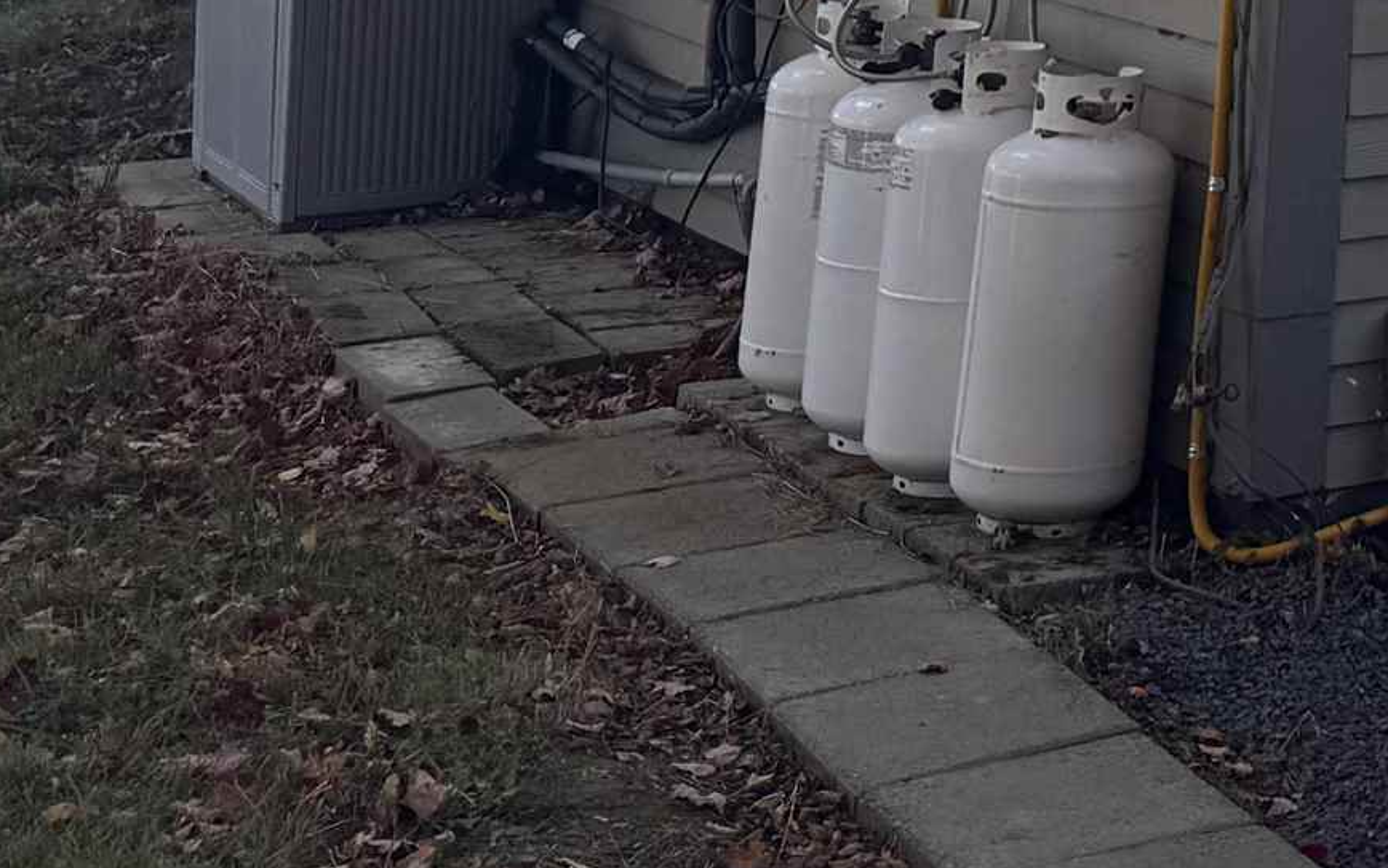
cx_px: 2363
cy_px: -729
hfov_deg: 18.8
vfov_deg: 13.0
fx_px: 3405
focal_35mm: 90
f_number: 1.78
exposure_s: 1/1923
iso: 80
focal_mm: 6.76
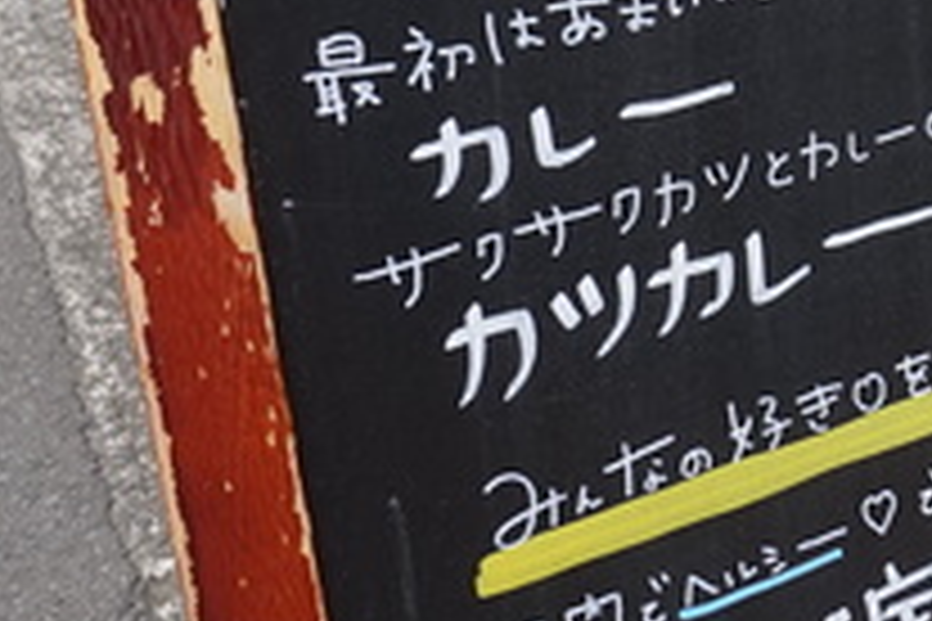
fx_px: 1501
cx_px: 815
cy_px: -68
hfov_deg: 32.9
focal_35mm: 58
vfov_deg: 22.1
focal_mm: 10
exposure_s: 1/80
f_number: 6.3
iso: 100
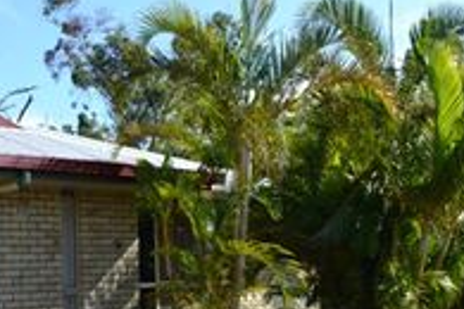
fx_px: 838
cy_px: 246
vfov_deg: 20.7
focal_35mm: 65
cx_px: 119
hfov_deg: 30.5
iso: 100
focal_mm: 18
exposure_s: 1/200
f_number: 7.1
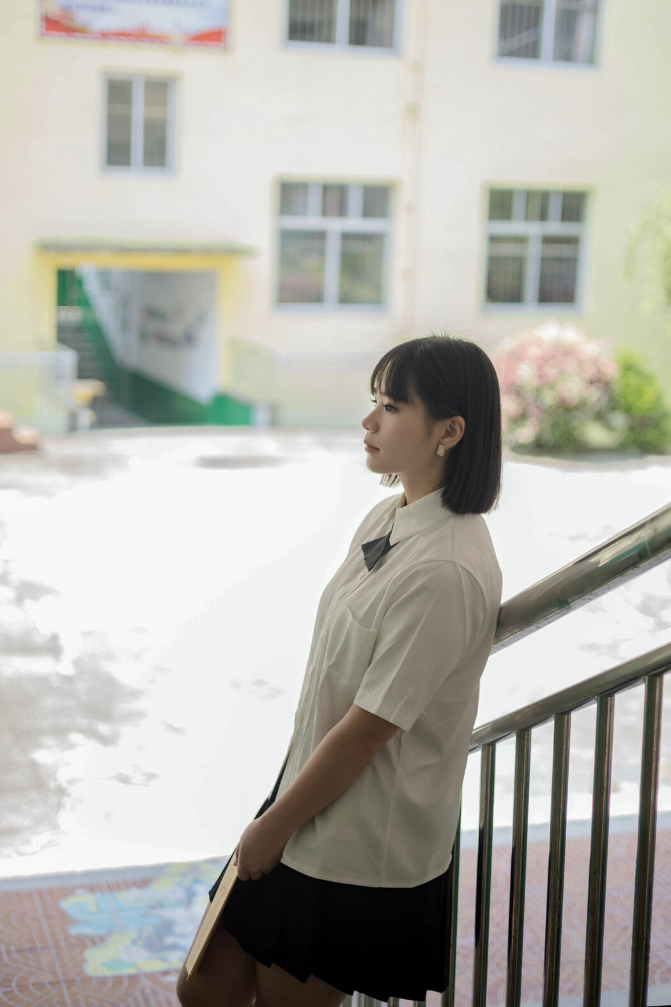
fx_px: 1398
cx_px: 336
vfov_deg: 39.6
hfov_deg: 27.0
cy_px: 504
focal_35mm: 50
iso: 100
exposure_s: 1/250
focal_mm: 50
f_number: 1.8
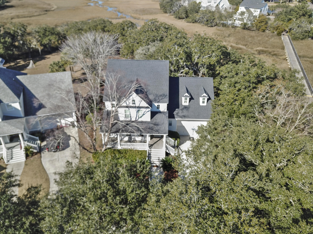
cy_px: 117
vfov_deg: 53.1
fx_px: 235
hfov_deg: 67.3
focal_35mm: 26
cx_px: 156
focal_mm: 4.73
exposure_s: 1/640
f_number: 2.2
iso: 100
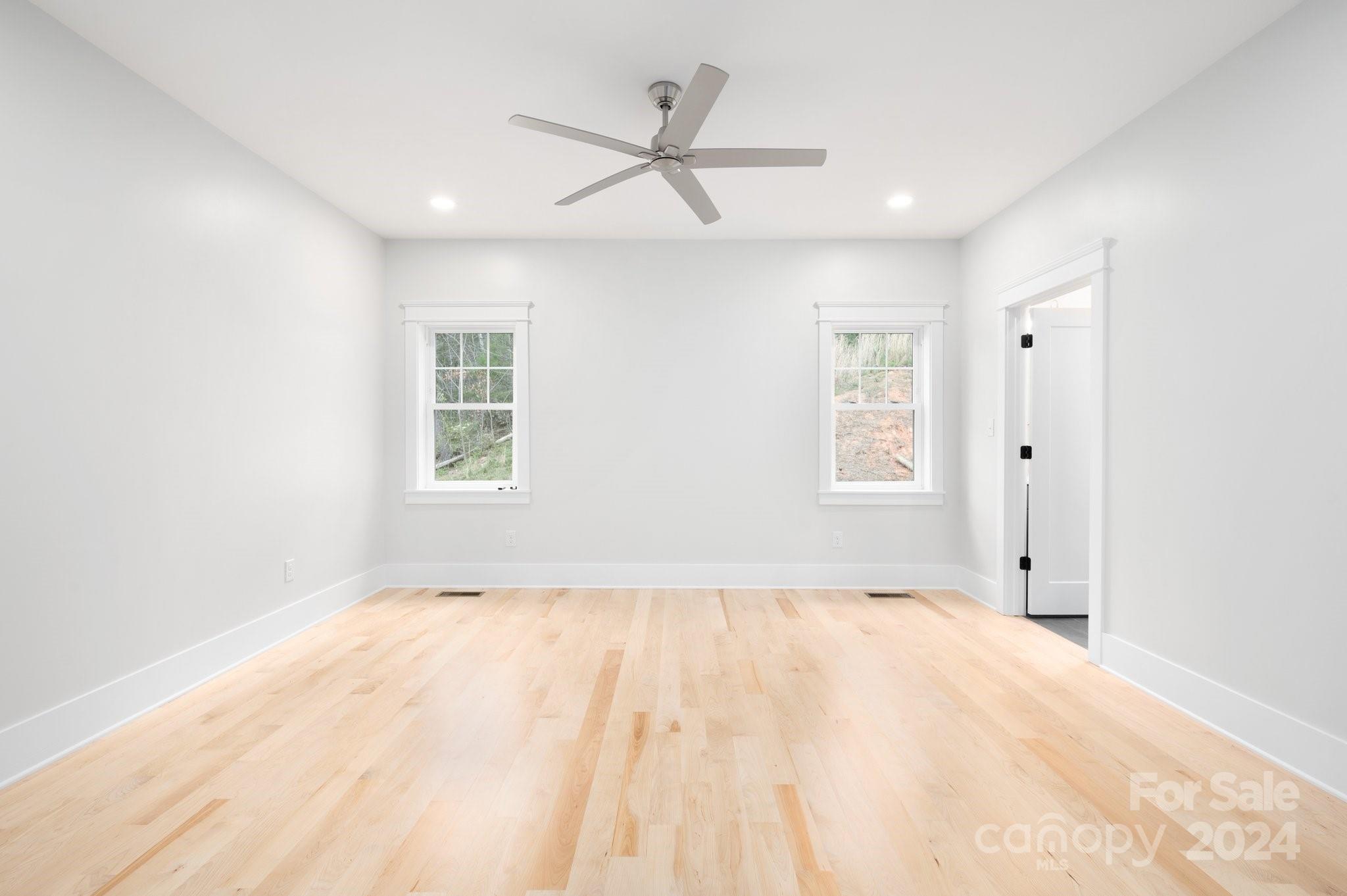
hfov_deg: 96.8
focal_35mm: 16
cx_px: 674
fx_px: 598
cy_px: 448
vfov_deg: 73.7
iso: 200
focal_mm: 16
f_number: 8
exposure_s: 1/30
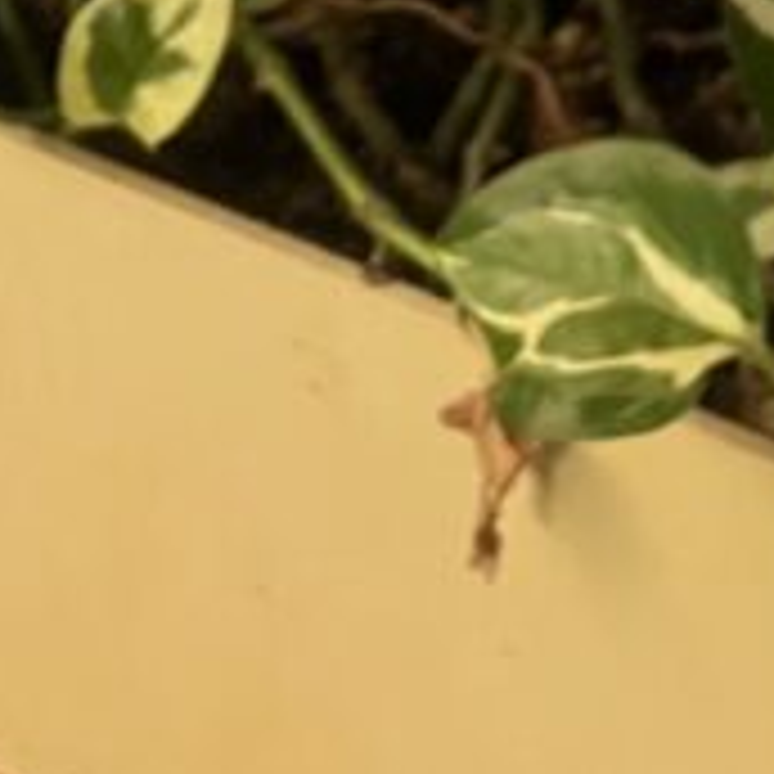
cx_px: 1174
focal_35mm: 107
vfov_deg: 14.3
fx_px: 2707
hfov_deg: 15.0
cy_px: -639
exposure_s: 1/30
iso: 640
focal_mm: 5.1
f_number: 1.6
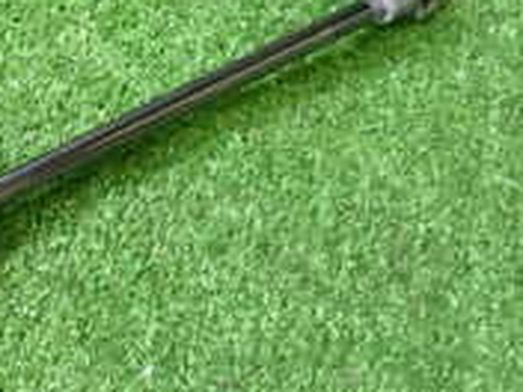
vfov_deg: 14.5
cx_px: -318
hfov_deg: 17.0
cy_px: 178
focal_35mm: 102
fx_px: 1541
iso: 500
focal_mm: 5.4
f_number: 2.3
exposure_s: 1/60
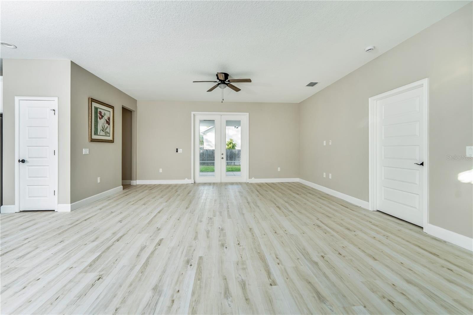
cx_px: 236
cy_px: 158
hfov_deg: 104.3
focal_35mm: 14
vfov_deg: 81.2
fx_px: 184
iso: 640
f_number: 5
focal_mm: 14
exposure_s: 1/125
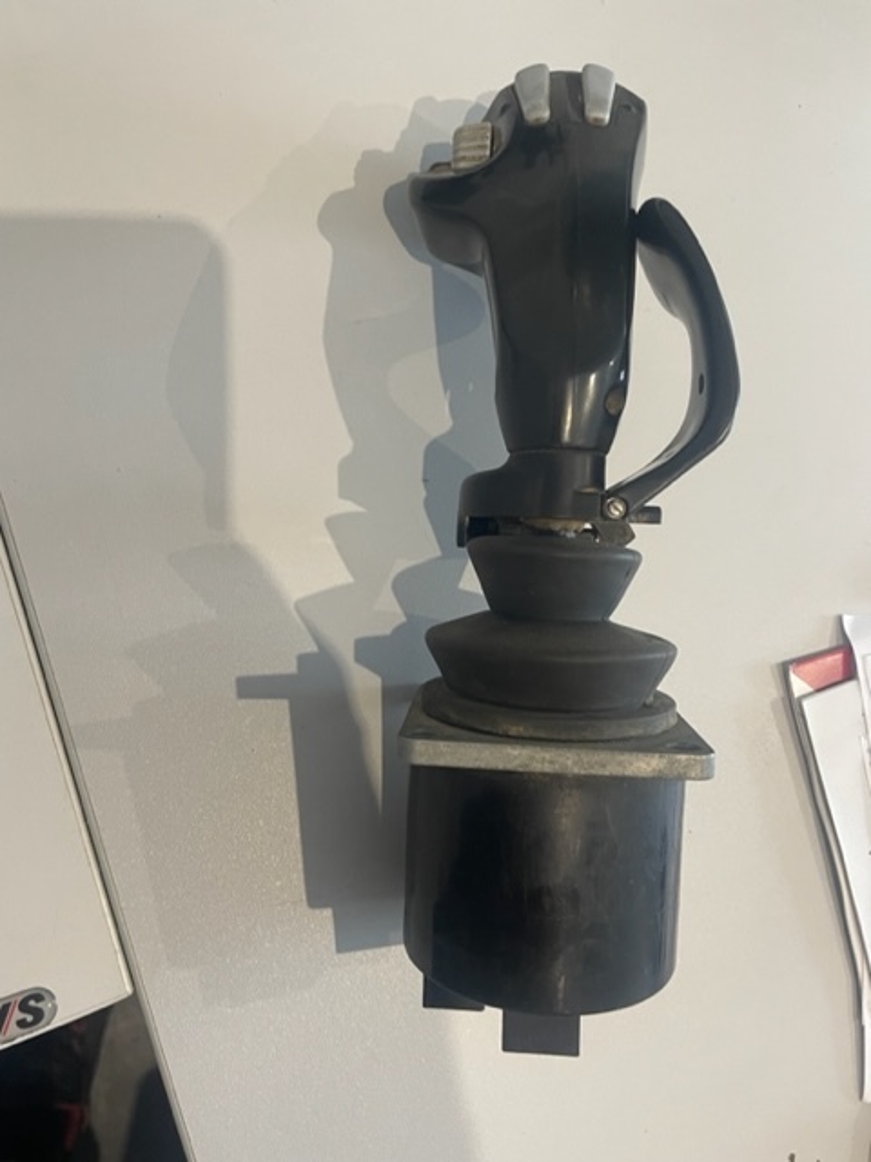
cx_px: 436
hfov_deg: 53.1
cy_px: 581
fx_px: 872
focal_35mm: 26
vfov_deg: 67.3
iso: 125
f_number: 1.6
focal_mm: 4.2
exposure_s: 1/50
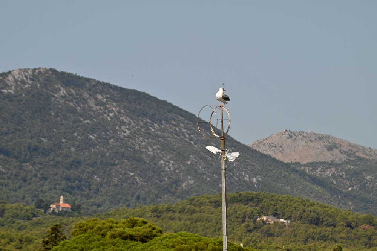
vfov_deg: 4.6
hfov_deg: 6.9
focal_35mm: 300
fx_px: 3142
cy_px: 126
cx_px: 188
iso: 250
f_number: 16
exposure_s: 1/320
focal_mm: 300
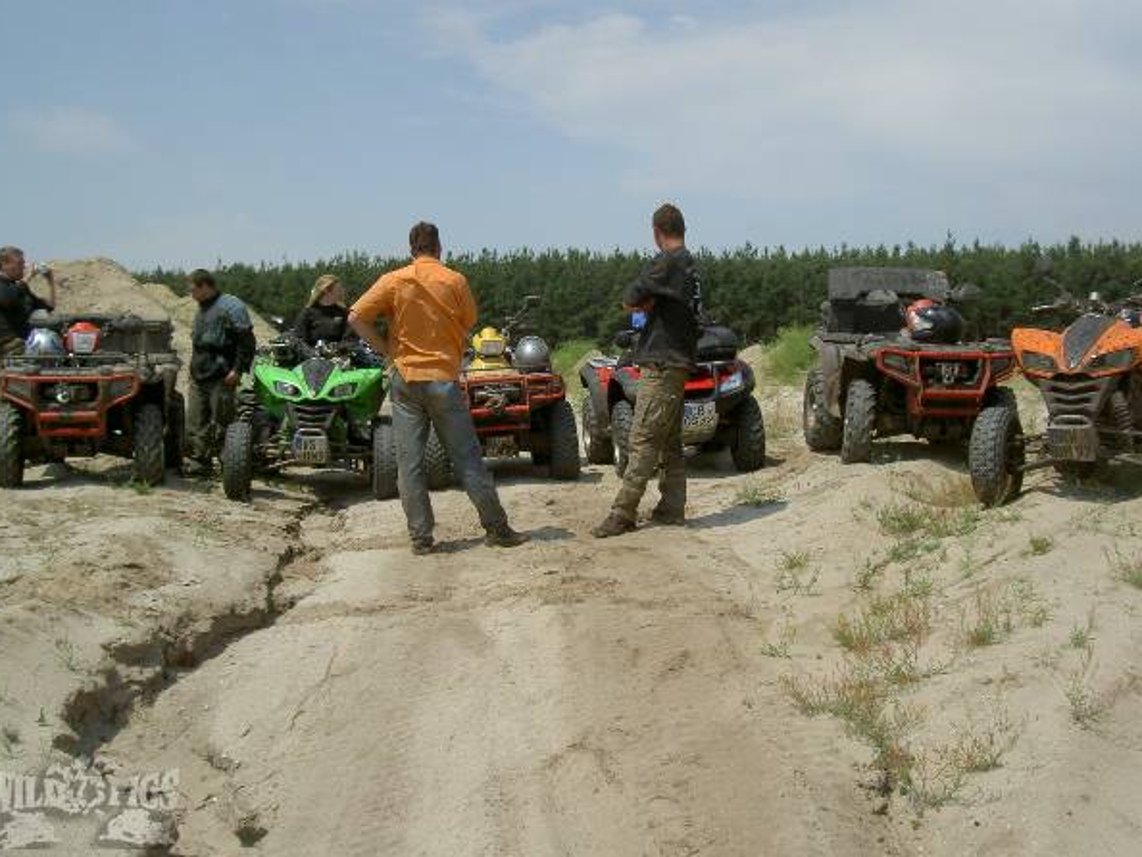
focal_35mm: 42
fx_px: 1386
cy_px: 398
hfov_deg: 44.8
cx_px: 592
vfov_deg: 34.4
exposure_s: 1/640
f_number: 4.7
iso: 50
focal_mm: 8
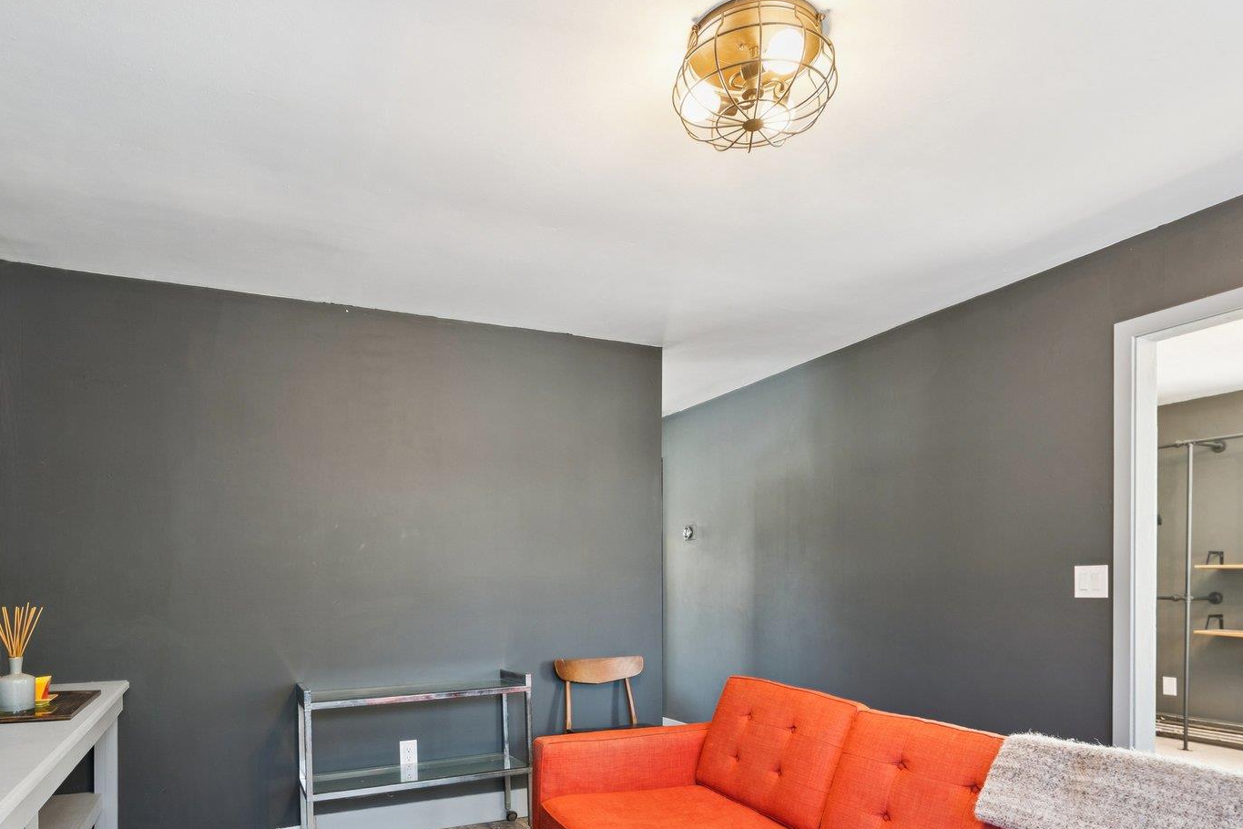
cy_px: 614
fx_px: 725
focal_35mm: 21
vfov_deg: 56.8
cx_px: 566
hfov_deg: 81.0
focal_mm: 14
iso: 400
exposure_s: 1/4
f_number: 6.3
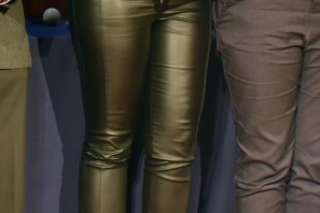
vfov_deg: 8.7
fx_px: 1378
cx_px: 68
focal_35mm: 155
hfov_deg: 13.2
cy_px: -74
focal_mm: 30
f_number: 4
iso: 800
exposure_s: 1/60
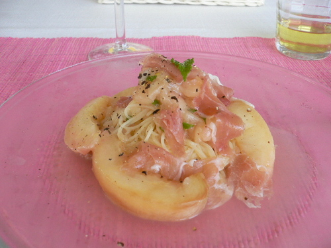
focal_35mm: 35
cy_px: 124
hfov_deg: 52.6
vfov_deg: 40.7
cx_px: 166
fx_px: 335
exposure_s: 1/100
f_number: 2.8
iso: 100
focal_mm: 5.8
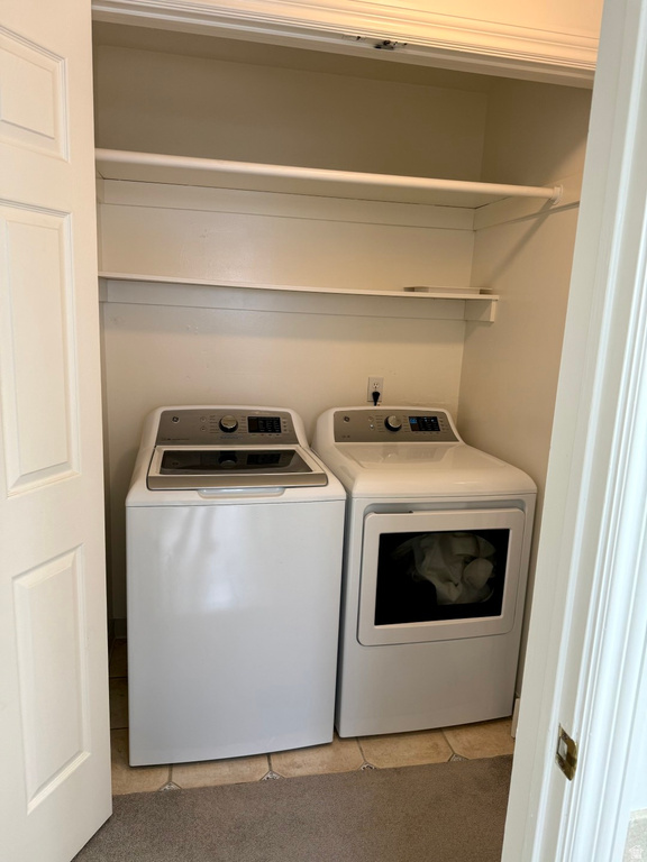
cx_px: 324
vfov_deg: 71.6
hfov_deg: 56.8
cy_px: 431
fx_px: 598
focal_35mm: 24
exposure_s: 1/120
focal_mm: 6.76
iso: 125
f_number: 1.78
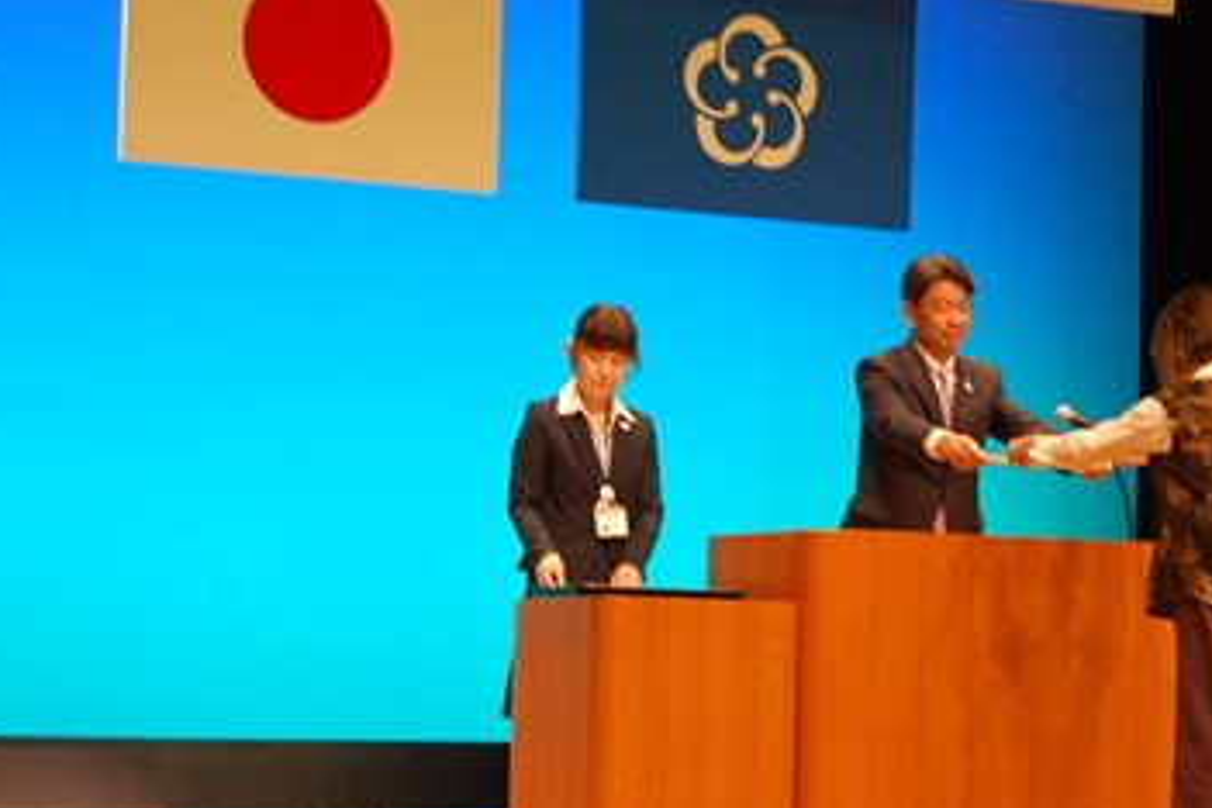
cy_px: 466
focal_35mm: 118
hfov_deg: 17.3
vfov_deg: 11.6
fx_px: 3972
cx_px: 906
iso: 720
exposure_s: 1/30
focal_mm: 46
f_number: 5.3
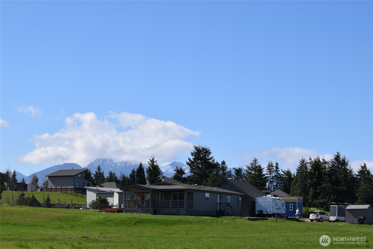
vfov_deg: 16.6
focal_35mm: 82
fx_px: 855
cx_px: 186
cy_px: 124
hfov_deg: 24.6
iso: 200
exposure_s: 1/400
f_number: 10
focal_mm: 55
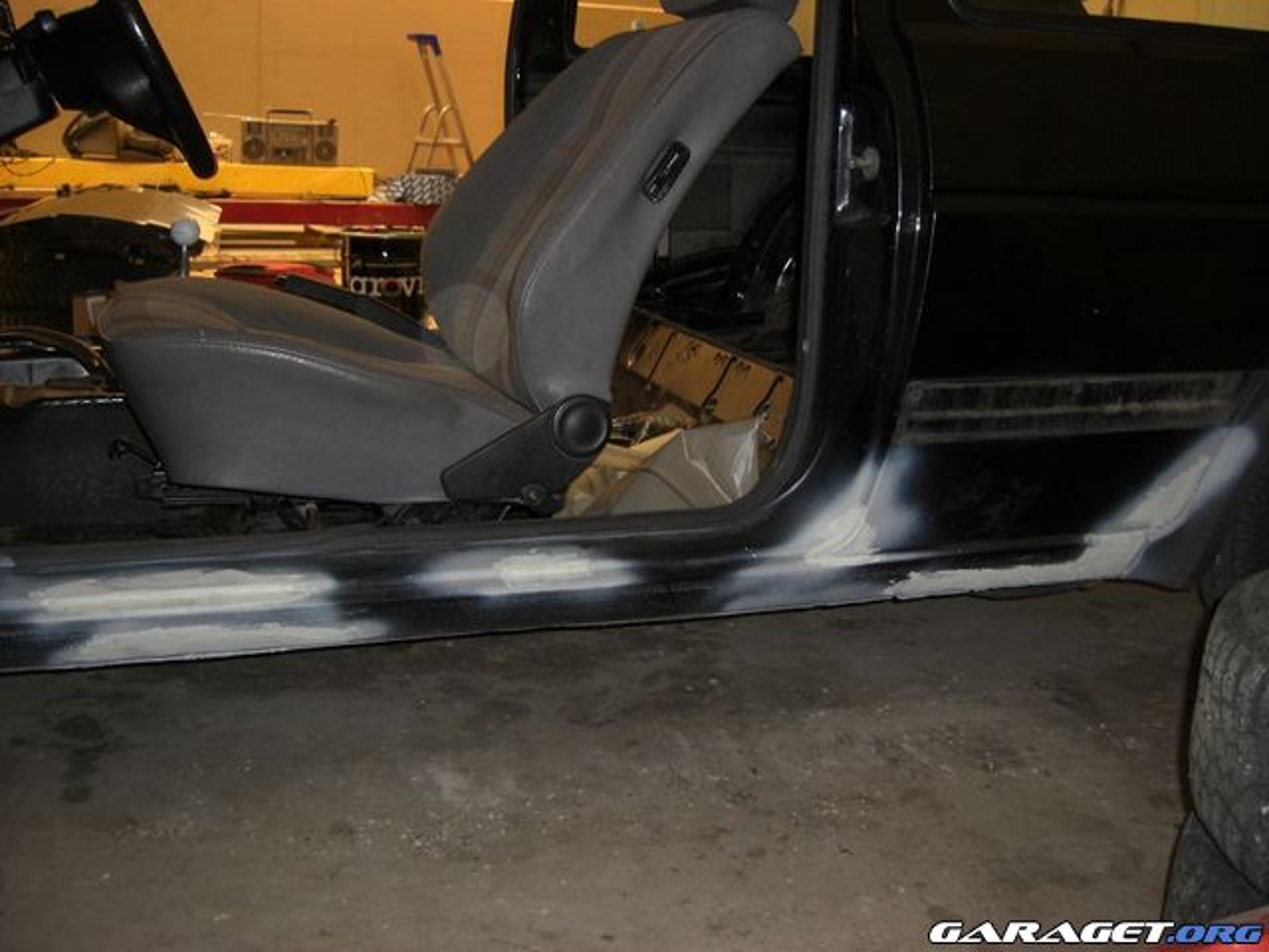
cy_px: 476
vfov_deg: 37.7
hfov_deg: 49.0
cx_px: 634
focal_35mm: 38
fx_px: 1393
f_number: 2.8
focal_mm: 7.9
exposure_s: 1/30
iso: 200
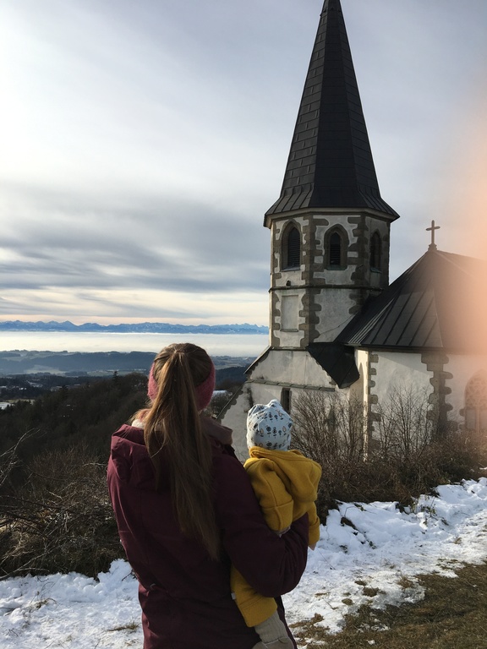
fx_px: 544
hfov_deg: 48.2
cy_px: 324
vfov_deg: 61.7
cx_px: 244
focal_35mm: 29
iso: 25
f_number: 2.2
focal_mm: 4.15
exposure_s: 1/1923
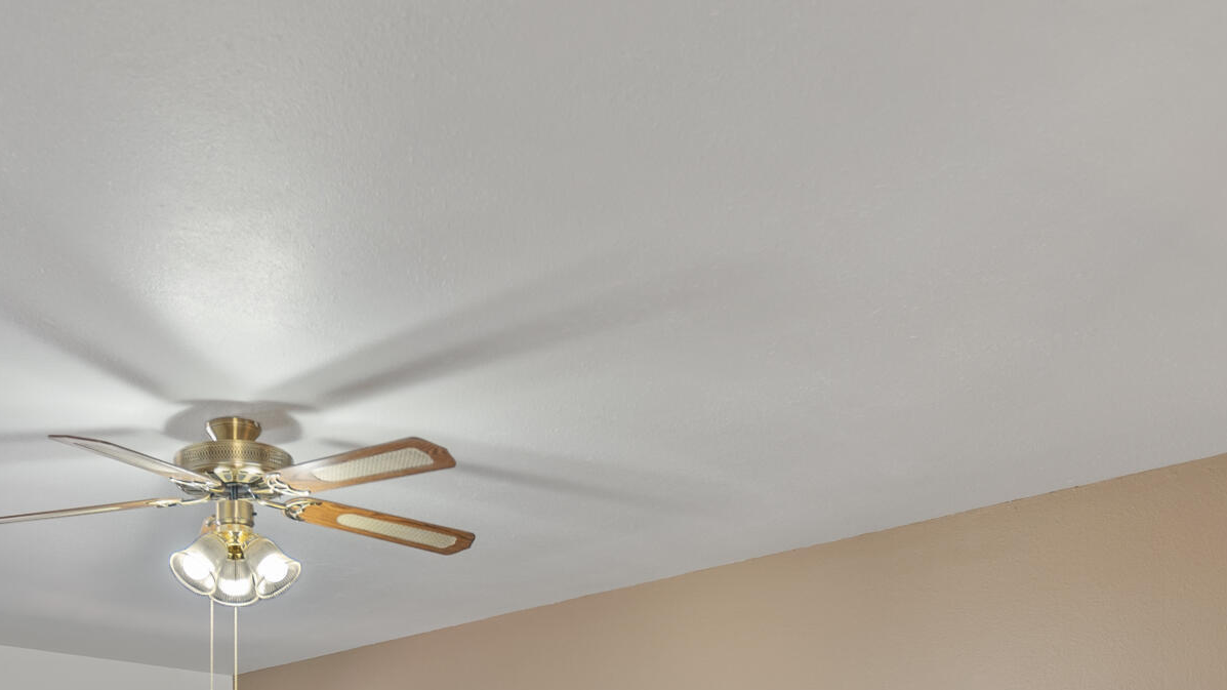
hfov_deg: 47.7
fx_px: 1366
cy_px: 886
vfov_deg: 24.8
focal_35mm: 42
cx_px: 426
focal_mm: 16
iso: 400
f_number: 2
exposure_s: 1/30
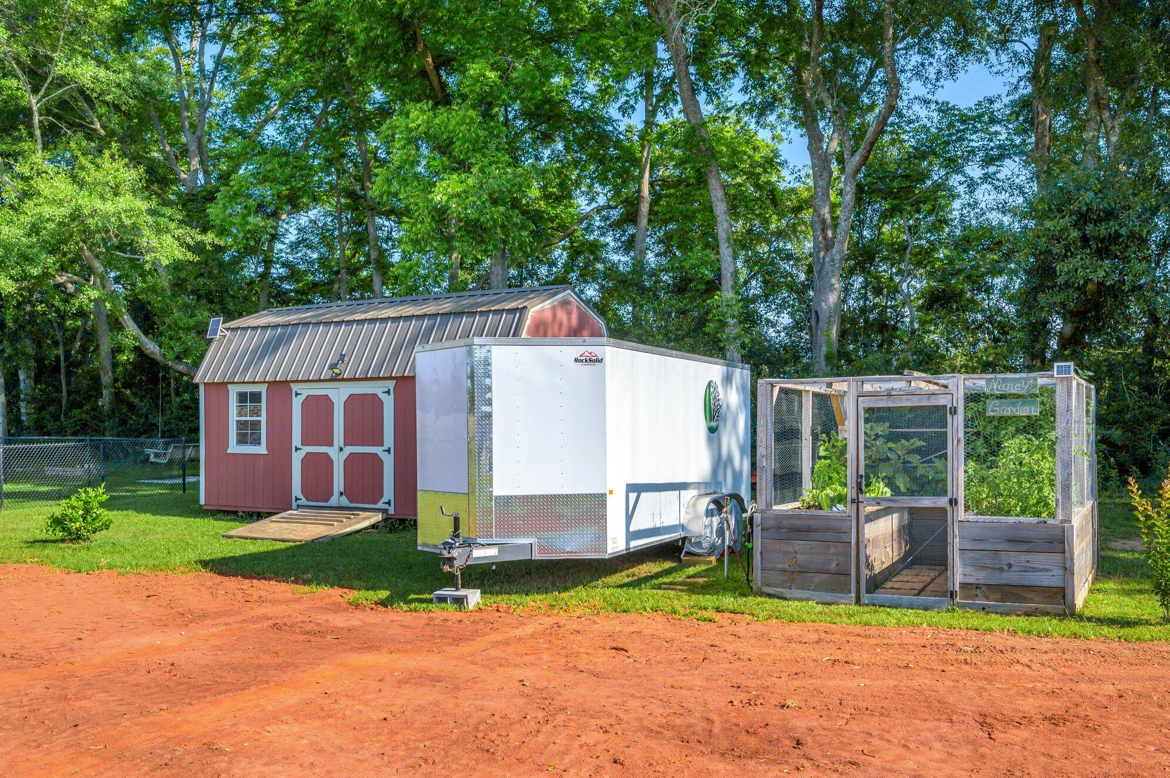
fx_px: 1007
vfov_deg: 42.3
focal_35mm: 31
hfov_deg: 60.3
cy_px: 399
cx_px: 584
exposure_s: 1/1600
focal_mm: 30
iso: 320
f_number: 9
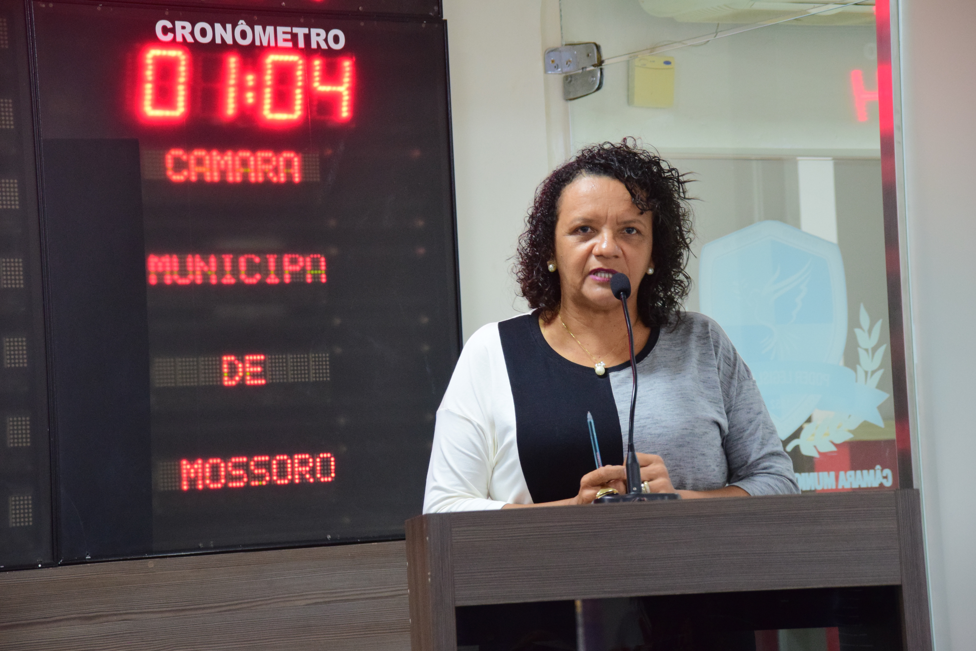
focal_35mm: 165
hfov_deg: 12.5
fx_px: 4473
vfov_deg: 8.3
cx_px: 488
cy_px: 326
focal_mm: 110
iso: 1600
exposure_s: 1/60
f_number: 6.3
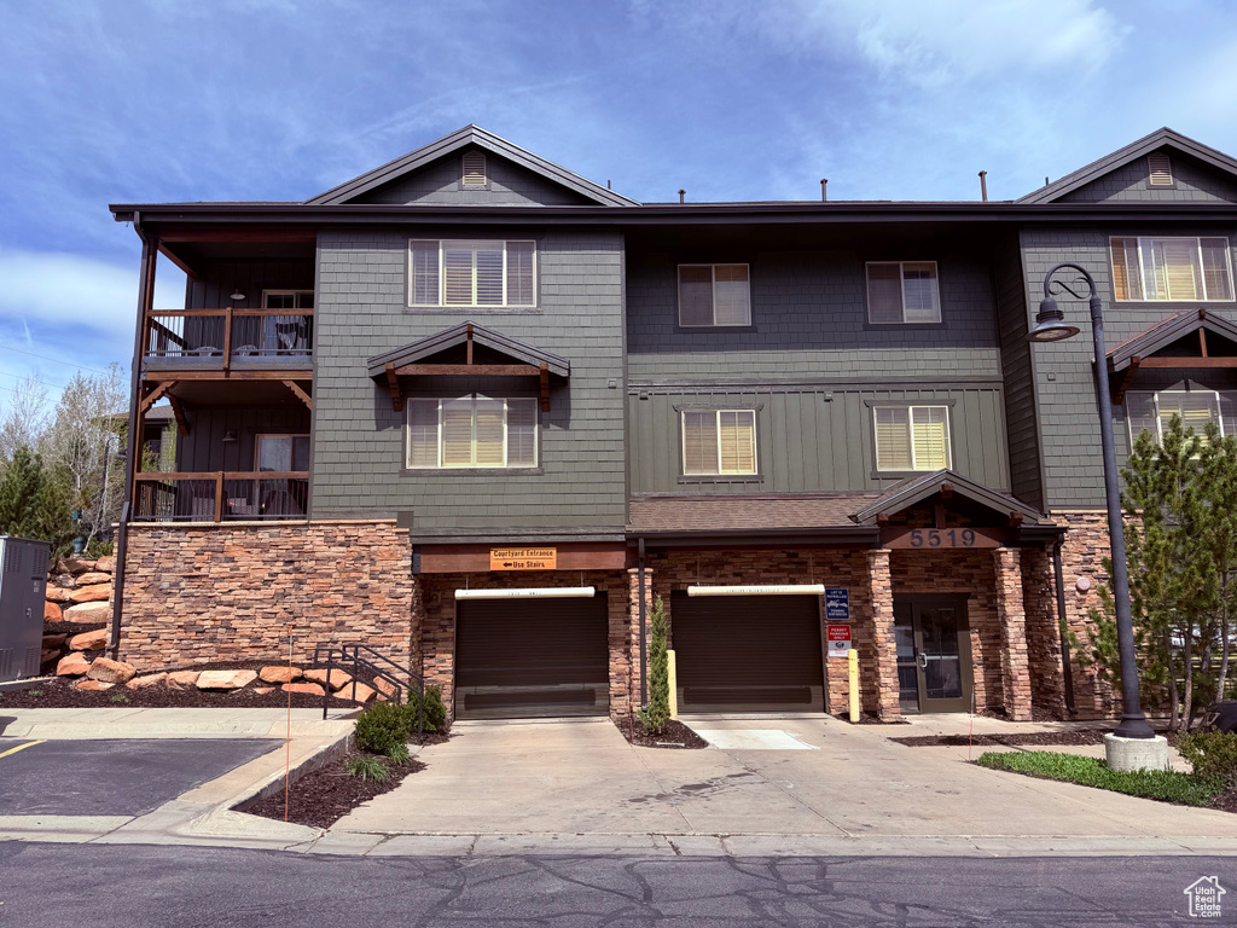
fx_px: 858
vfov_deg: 56.8
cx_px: 618
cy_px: 464
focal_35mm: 24
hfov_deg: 71.6
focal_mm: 6.76
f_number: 1.78
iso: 80
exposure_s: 1/4975
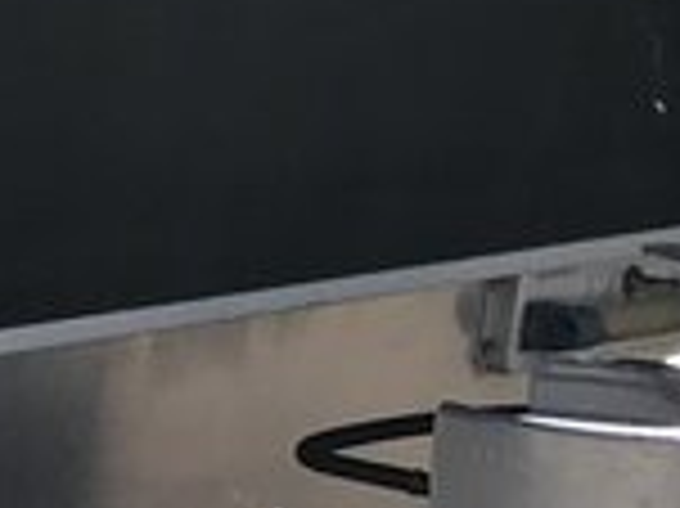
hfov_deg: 7.6
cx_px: -1495
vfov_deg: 6.7
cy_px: 157
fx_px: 4377
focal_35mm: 223
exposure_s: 1/1916
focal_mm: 3.99
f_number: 1.8
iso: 20
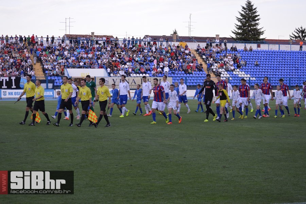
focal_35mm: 82
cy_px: 102
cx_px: 153
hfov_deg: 24.6
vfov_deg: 16.5
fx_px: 700
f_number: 5
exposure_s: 1/320
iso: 400
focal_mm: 55
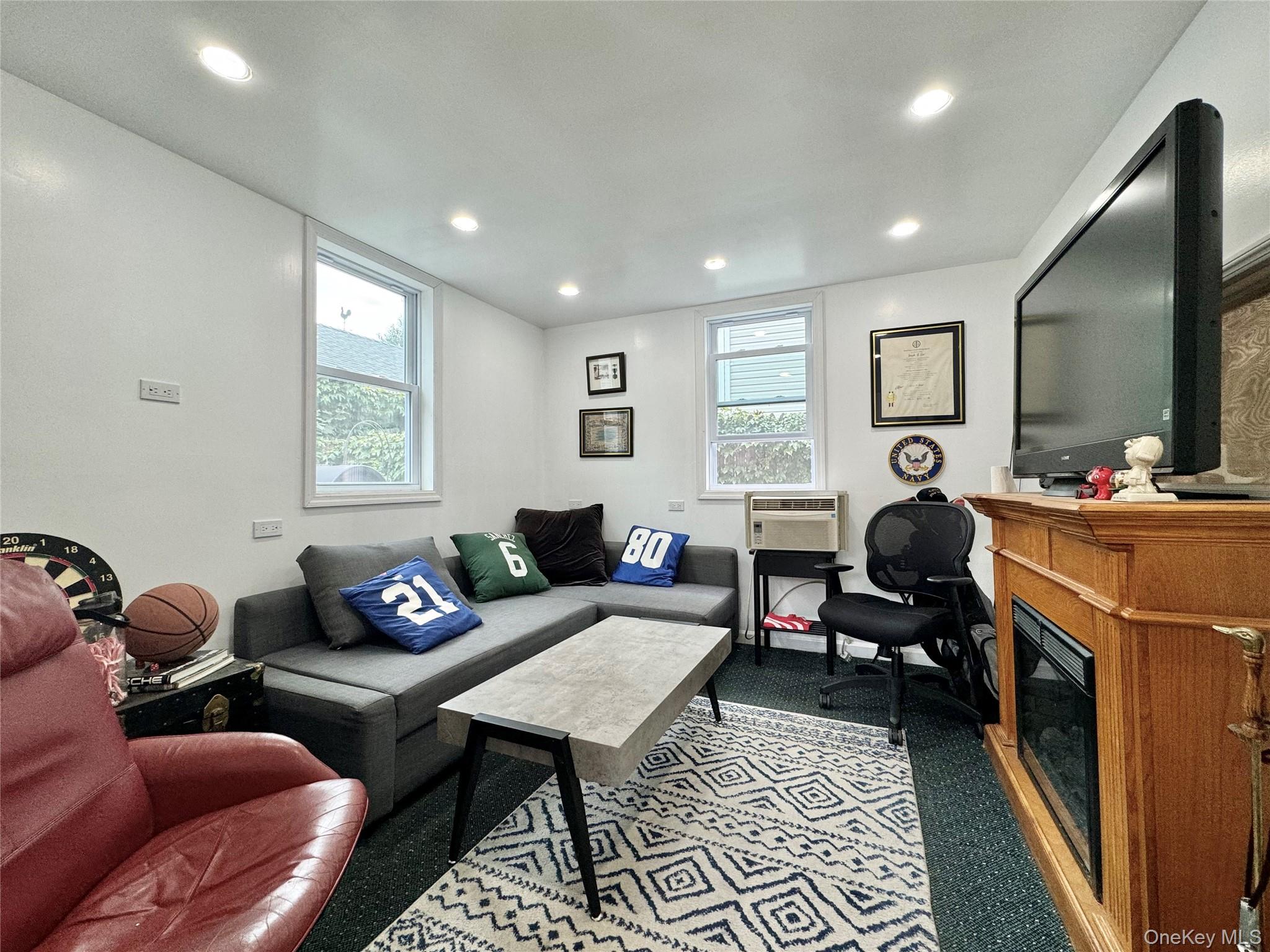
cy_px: 476
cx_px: 635
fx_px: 514
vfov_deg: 85.7
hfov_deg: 102.1
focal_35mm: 14
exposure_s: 1/120
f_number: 2.2
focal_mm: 2.22
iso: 125
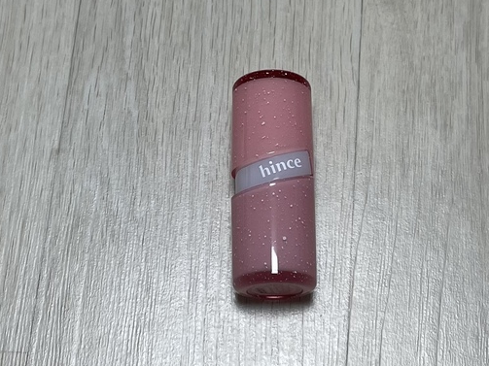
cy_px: 177
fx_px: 438
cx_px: 270
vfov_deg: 45.4
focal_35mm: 31
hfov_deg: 58.2
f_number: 1.6
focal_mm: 4.2
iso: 80
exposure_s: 1/120
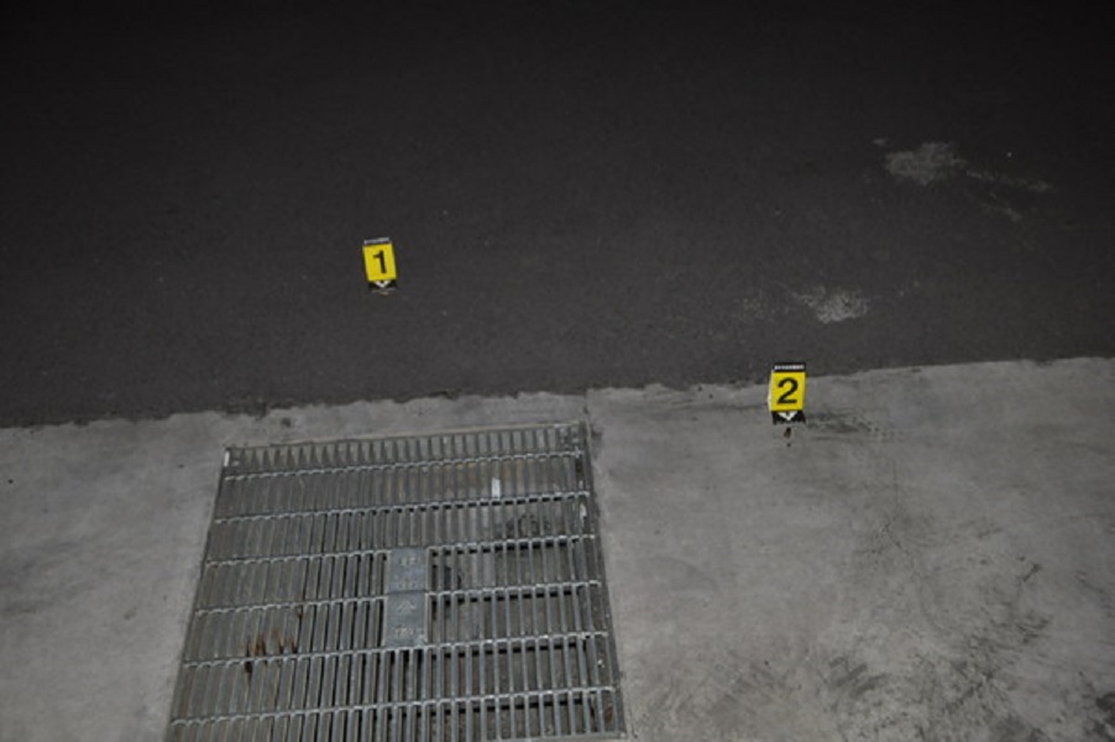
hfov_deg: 53.2
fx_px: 1114
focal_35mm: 36
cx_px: 558
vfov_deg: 36.8
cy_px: 371
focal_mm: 24
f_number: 3.8
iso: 800
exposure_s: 1/60
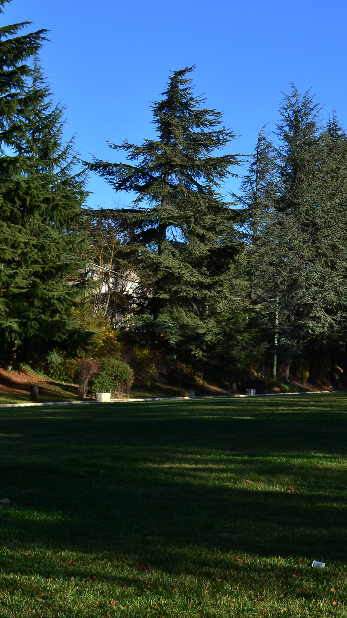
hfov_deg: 15.5
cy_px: 310
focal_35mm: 76
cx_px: 379
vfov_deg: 27.9
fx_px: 1243
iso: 400
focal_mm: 32
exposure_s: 1/400
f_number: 11
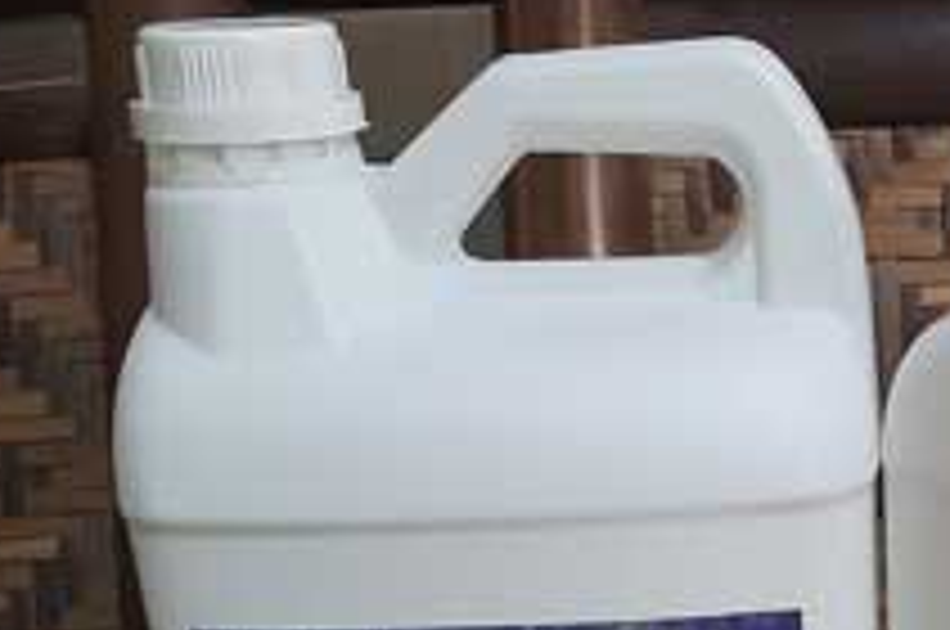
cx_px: 864
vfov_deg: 20.6
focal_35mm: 64
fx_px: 1686
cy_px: 608
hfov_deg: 30.0
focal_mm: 3.93
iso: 400
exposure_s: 1/25
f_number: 1.7
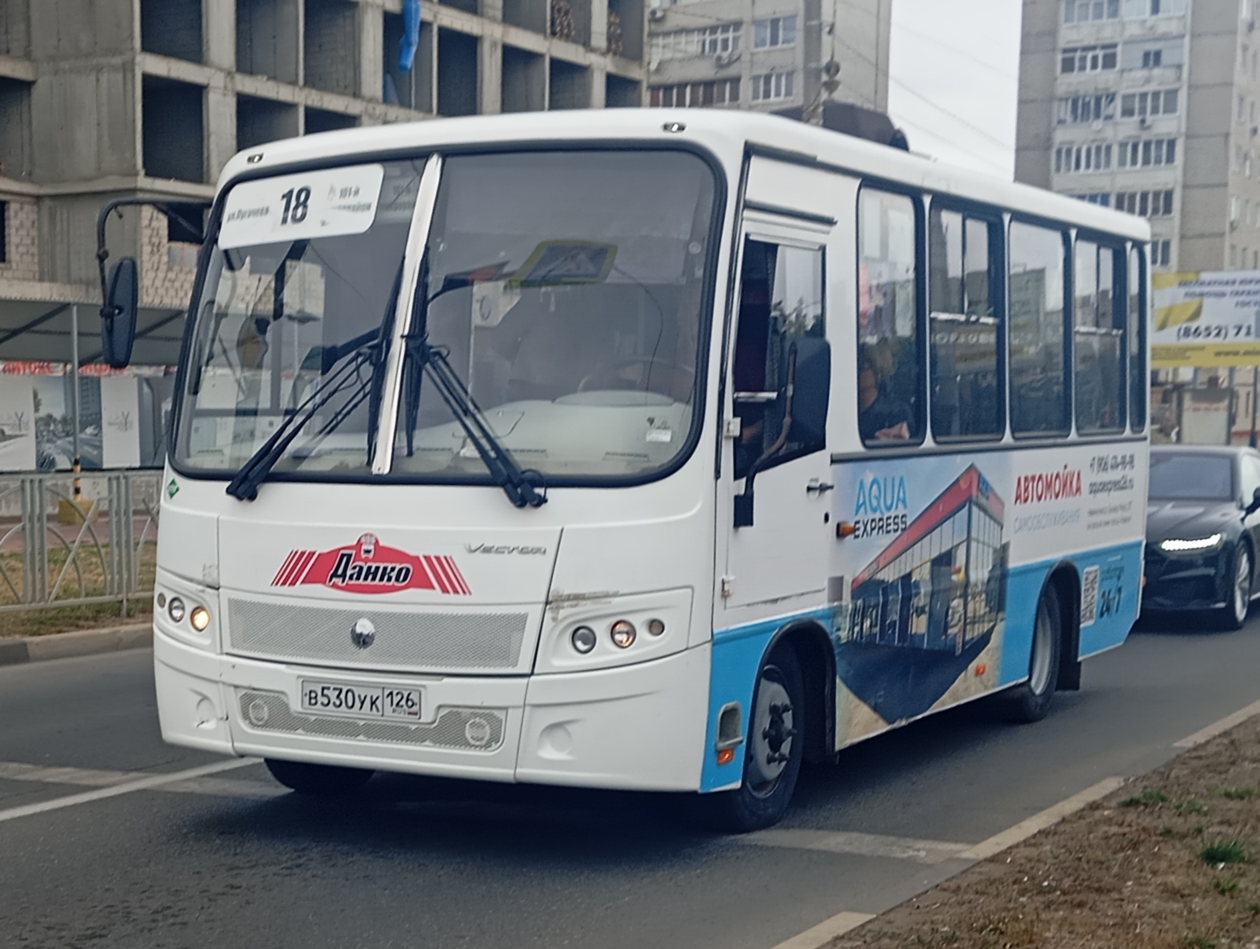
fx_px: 1021
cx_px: 630
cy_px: 474
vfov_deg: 49.8
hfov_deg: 63.4
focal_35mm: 28
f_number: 1.8
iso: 113
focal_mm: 4.22
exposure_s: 1/180
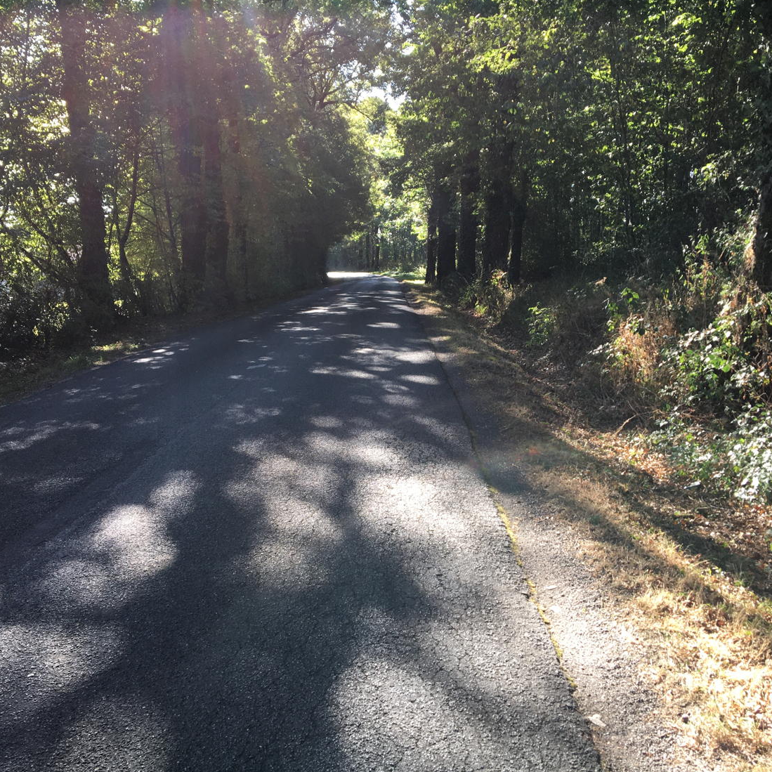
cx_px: 379
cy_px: 380
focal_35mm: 35
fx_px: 883
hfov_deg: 47.2
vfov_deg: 47.2
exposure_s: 1/100
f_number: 2.2
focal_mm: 4.15
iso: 32
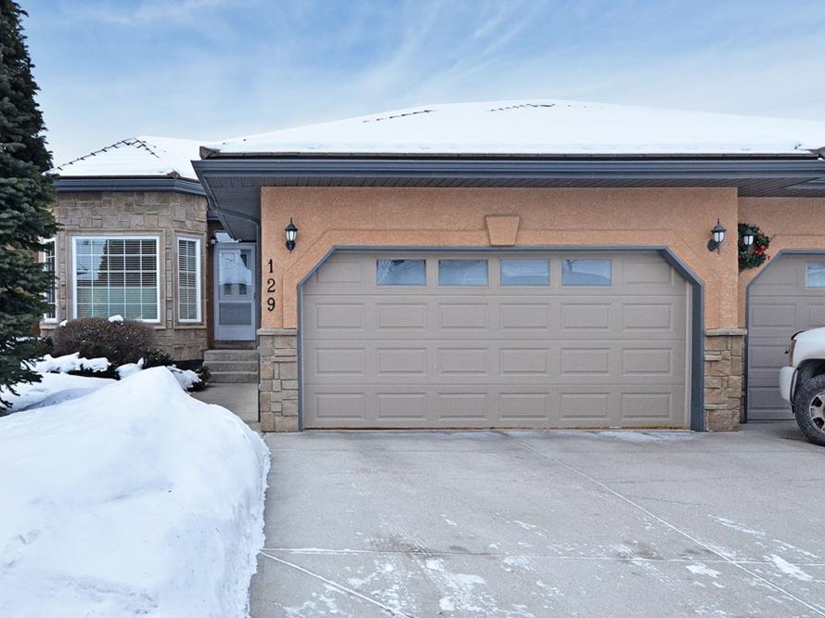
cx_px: 393
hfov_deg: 77.5
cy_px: 307
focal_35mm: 22
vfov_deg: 62.1
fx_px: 513
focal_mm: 13
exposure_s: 1/640
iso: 400
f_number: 7.1
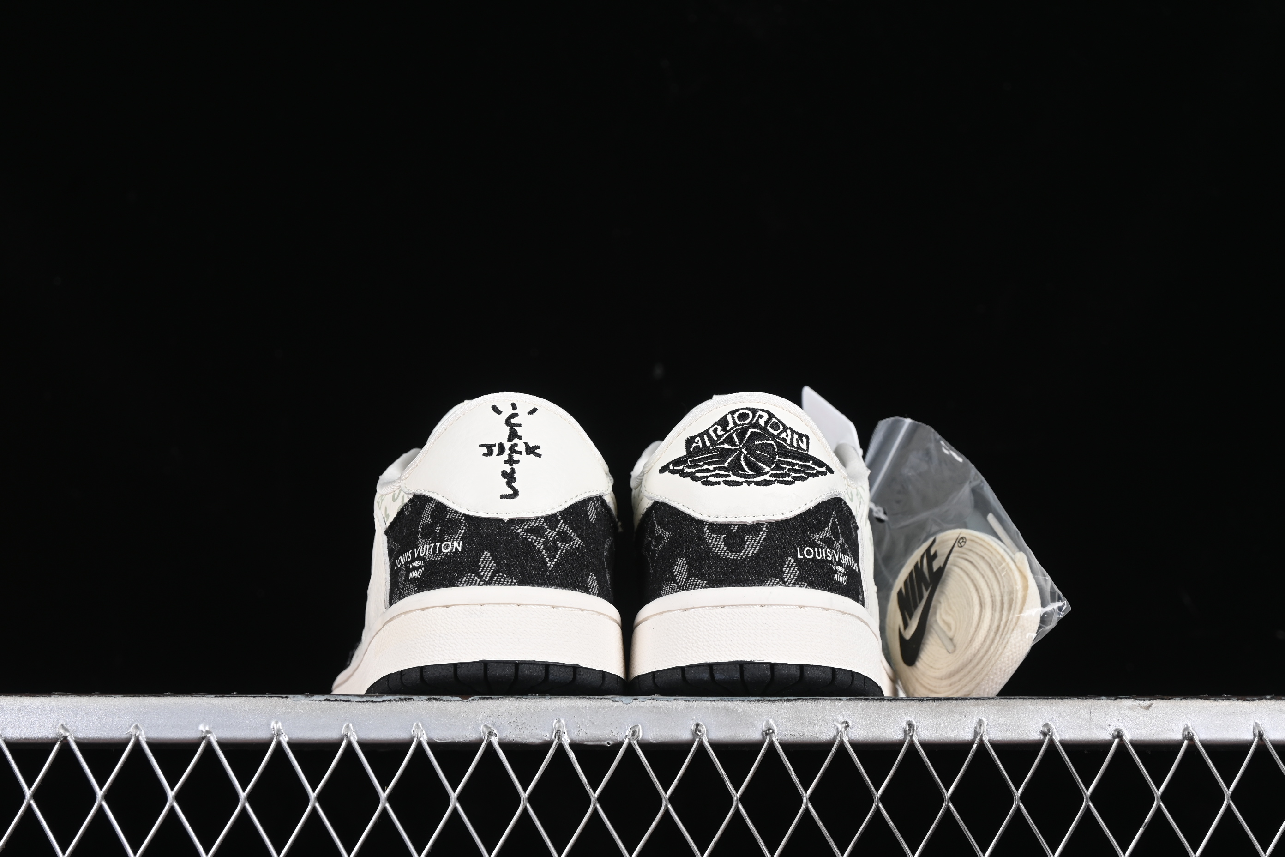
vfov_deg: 18.2
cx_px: 642
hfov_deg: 27.0
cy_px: 428
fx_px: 2677
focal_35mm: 75
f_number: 7.1
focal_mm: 50
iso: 160
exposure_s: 1/60
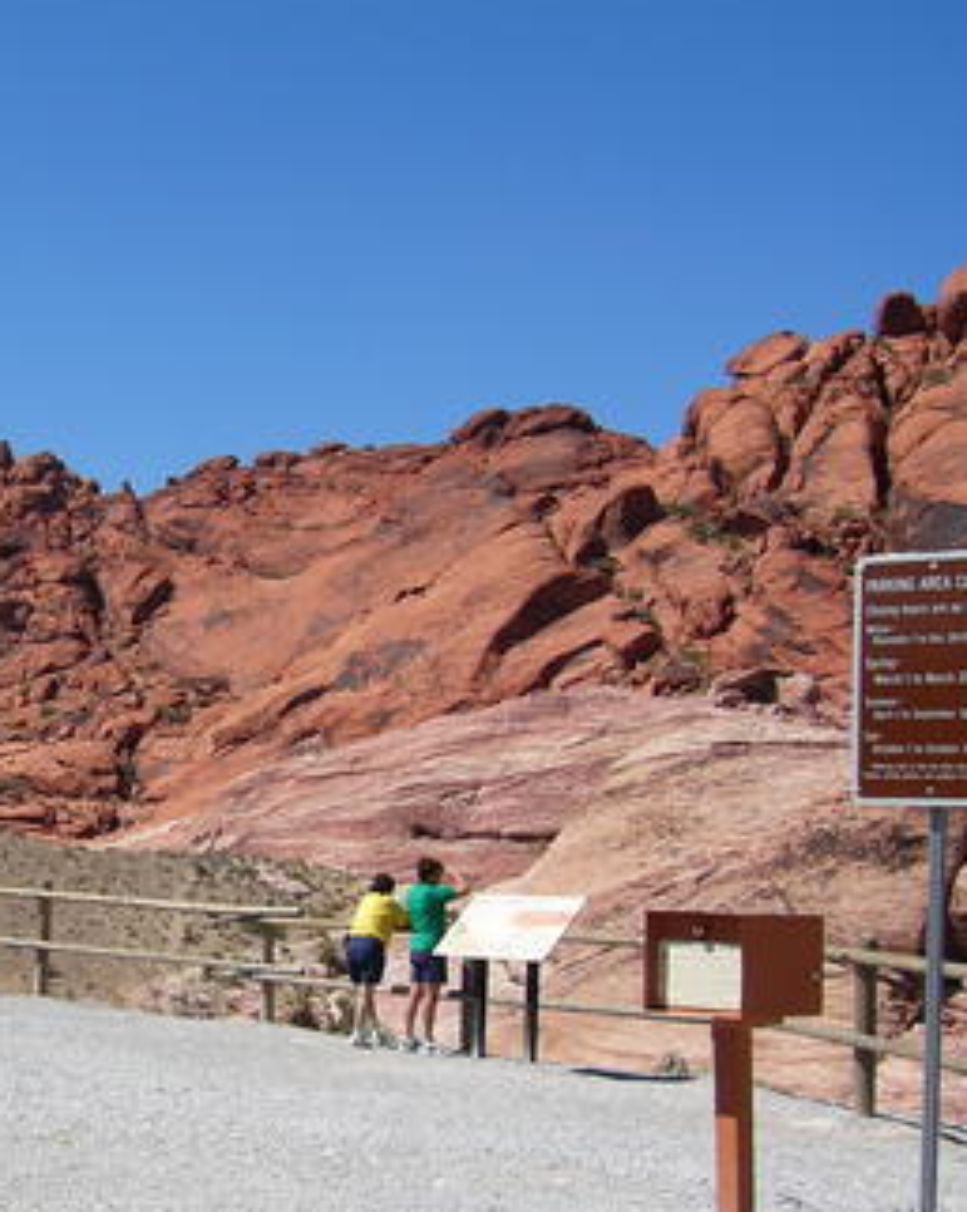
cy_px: 666
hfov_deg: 21.4
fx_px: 2436
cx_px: -71
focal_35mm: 68
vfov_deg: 27.9
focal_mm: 5.8
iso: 50
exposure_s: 1/200
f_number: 8
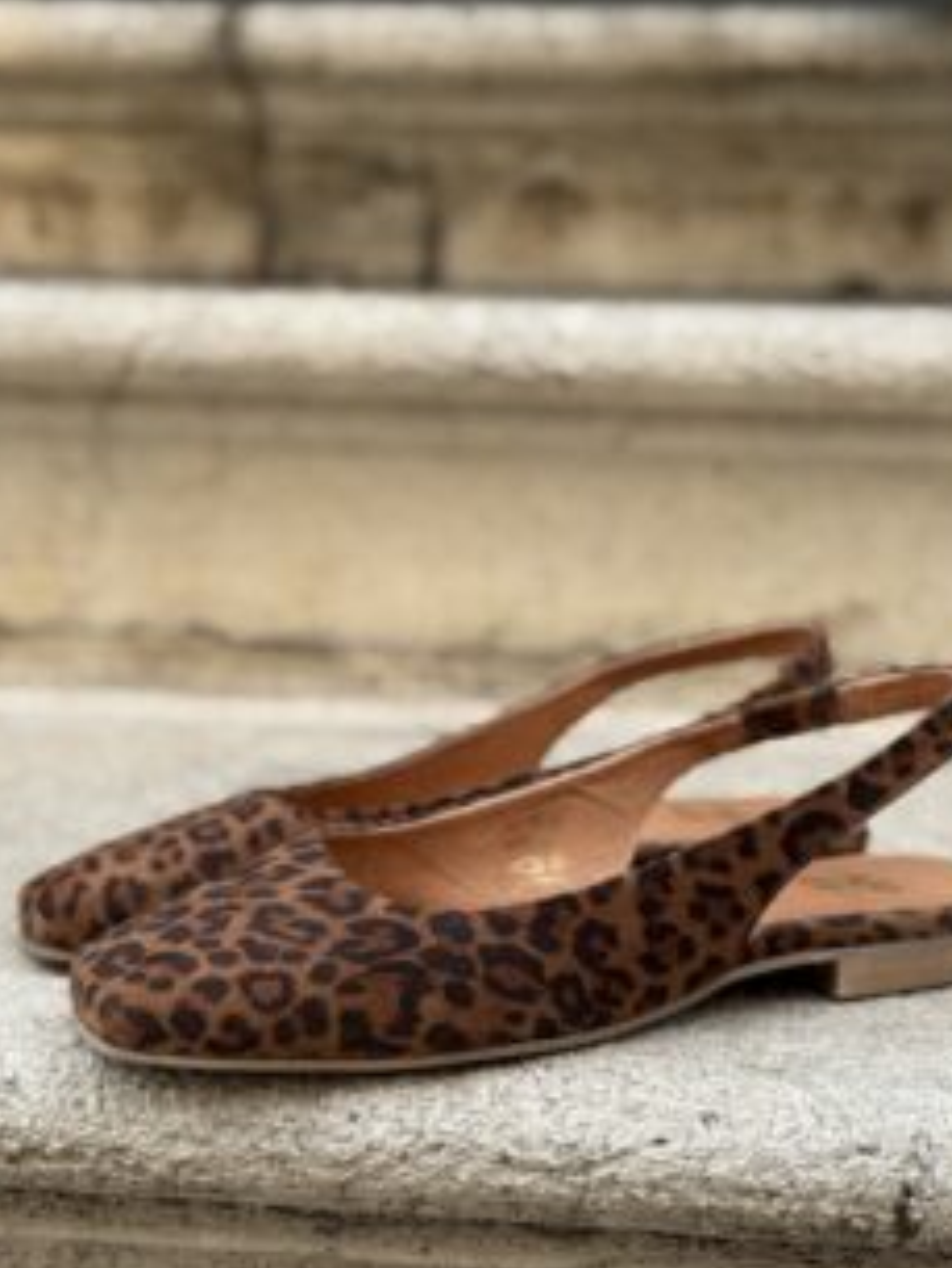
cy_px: 719
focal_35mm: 63
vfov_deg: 30.7
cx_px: 437
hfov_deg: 23.3
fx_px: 2309
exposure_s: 1/1085
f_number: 1.78
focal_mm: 6.76
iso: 80
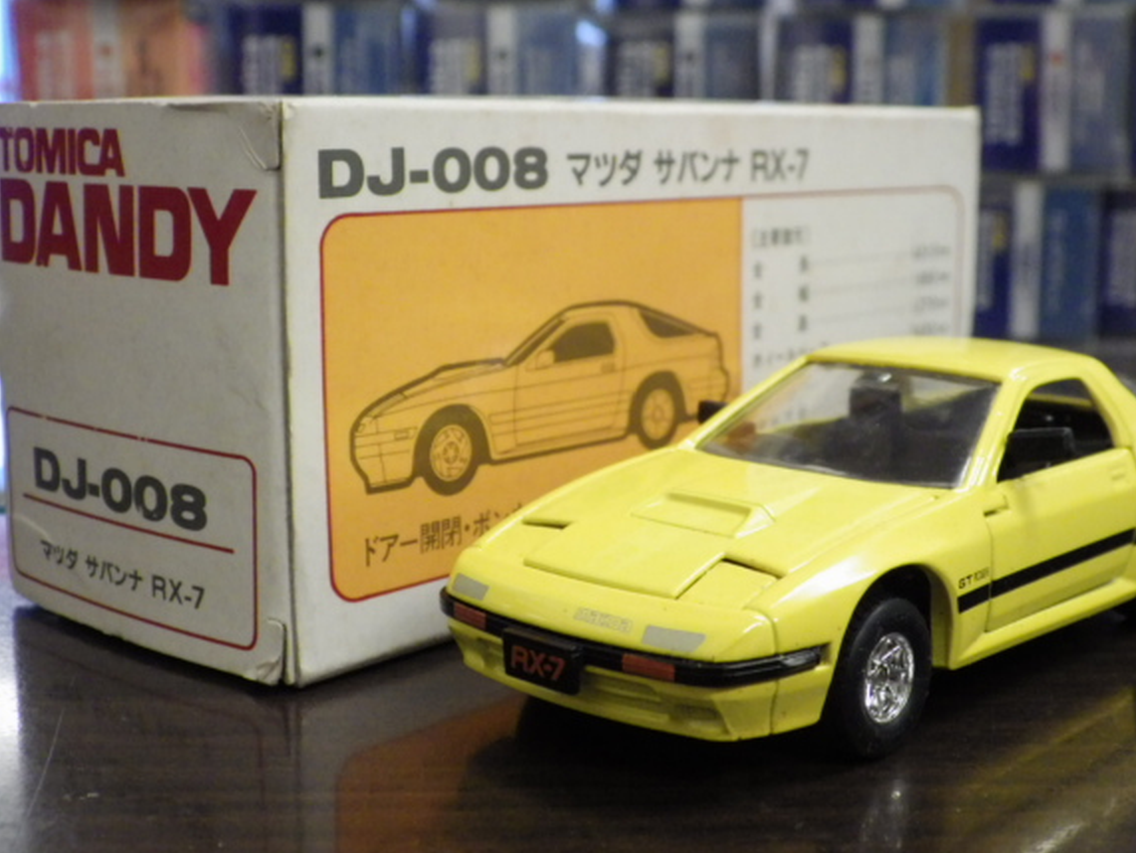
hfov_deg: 34.3
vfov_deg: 26.1
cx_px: 635
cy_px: 424
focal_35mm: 56
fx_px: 1839
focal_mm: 9
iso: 800
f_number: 3.8
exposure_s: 1/60
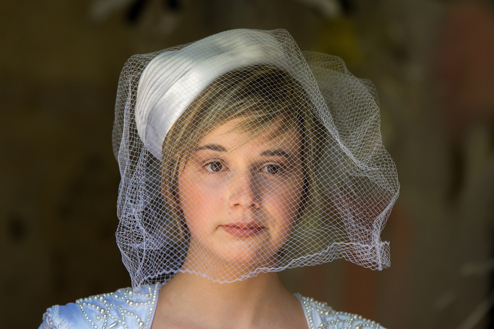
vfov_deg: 4.6
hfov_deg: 6.9
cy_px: 164
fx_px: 4116
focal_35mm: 300
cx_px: 247
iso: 320
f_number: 4
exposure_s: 1/320
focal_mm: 200
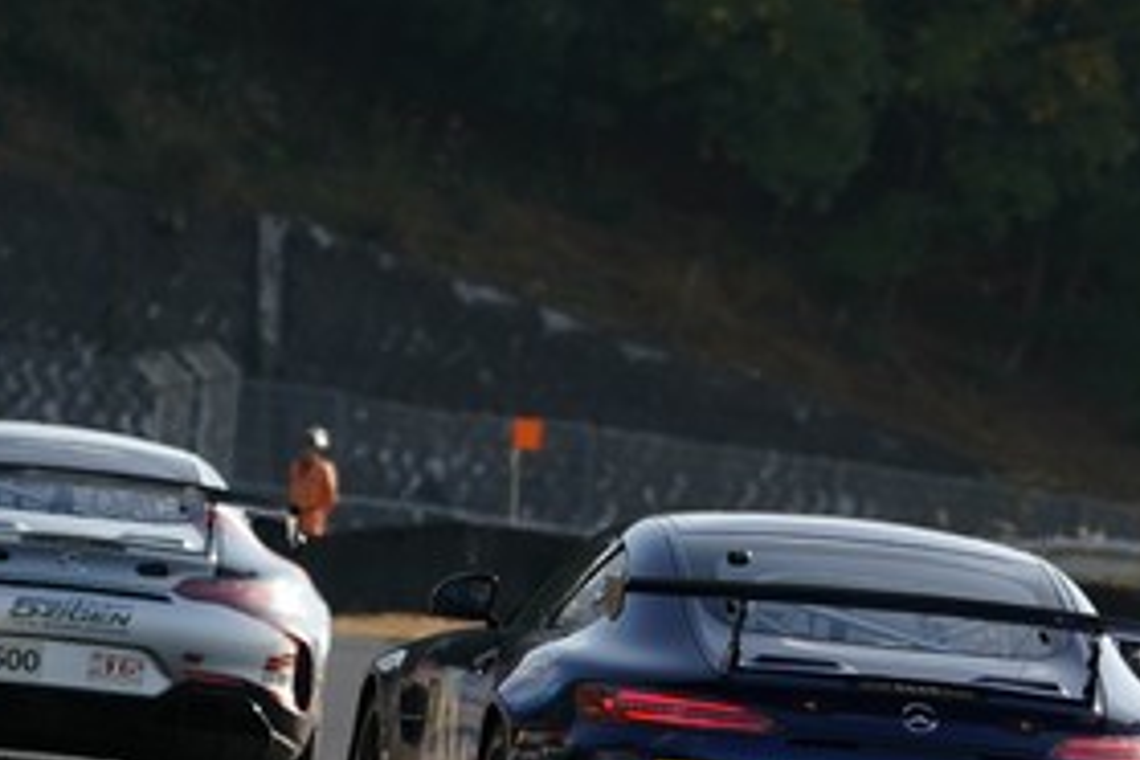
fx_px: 16339
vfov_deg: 2.7
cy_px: 188
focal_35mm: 516
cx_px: 1022
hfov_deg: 4.0
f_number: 6.3
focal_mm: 200
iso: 250
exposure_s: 1/640
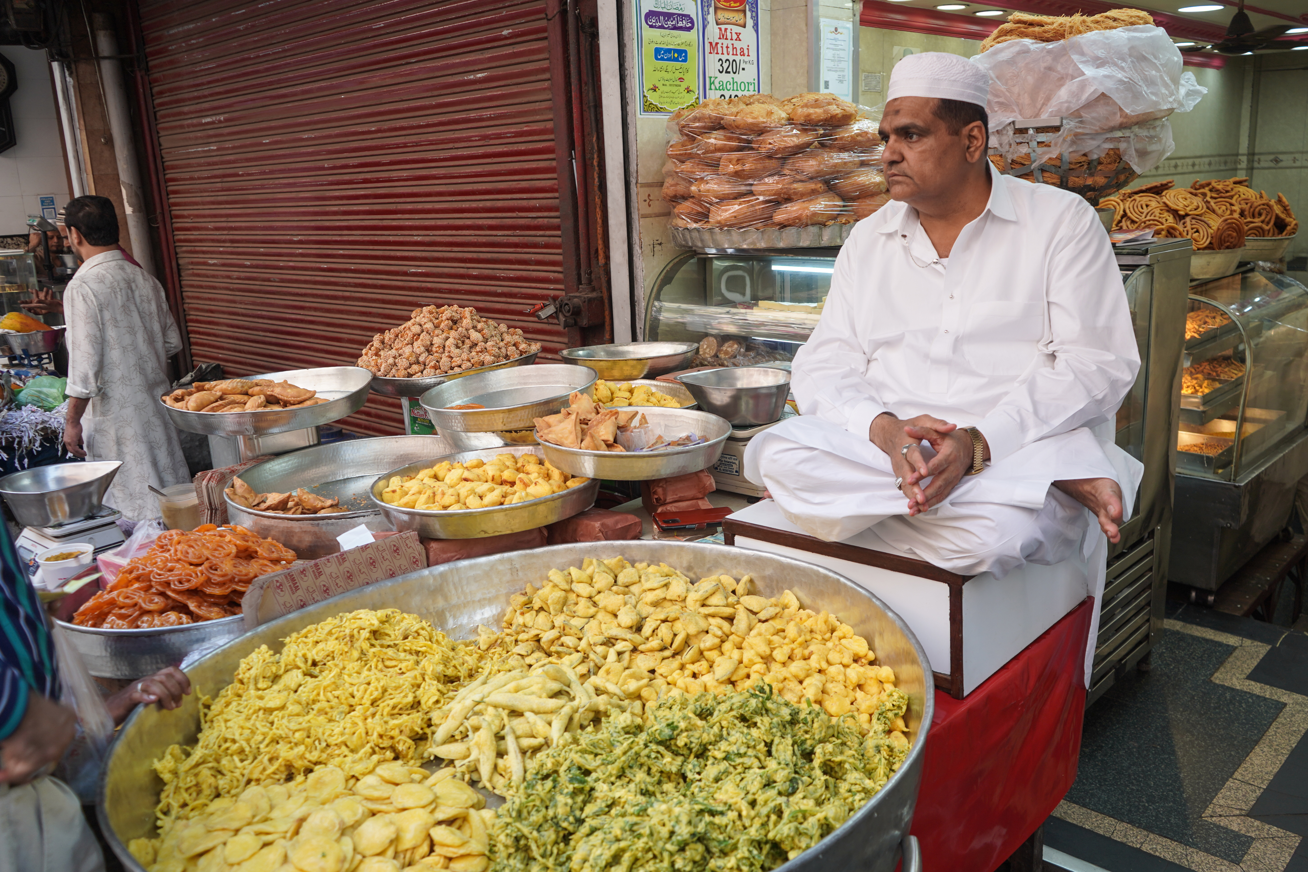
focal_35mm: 28
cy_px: 436
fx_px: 1017
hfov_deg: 65.5
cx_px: 654
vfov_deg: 46.4
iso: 200
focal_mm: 28
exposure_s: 1/160
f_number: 4
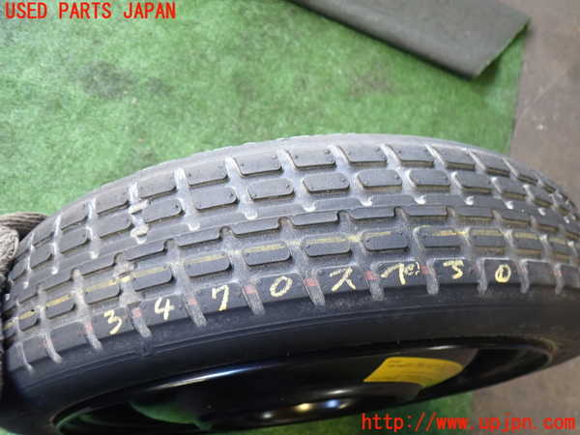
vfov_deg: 46.8
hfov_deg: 60.0
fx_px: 503
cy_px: 218
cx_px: 290
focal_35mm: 30
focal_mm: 5.4
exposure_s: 1/30
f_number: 2.3
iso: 200
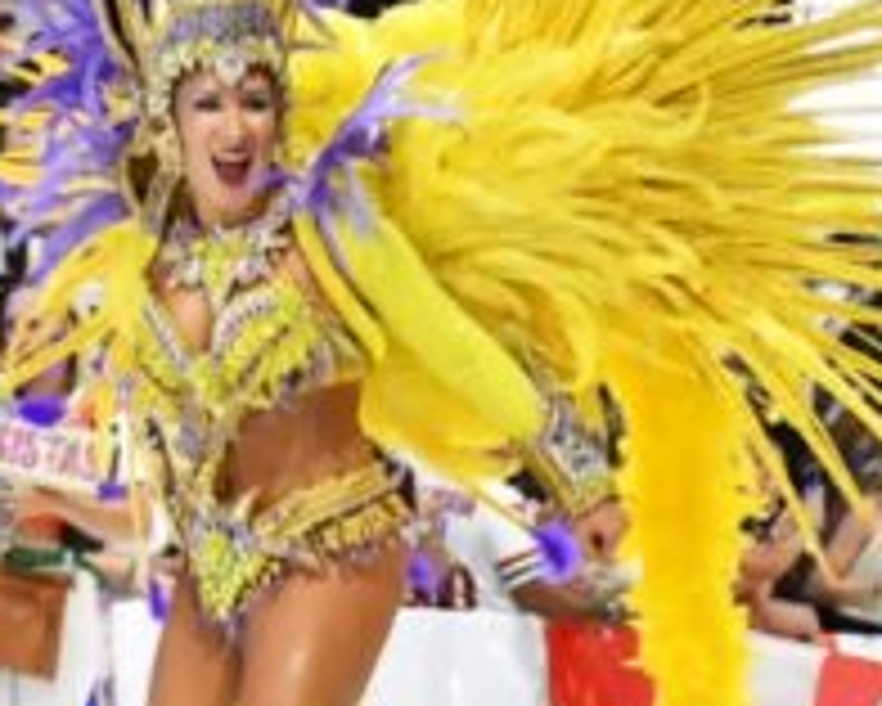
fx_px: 6921
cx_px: 932
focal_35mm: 265
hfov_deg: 7.3
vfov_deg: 5.8
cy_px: 558
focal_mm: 48
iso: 3200
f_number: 5.6
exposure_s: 1/100
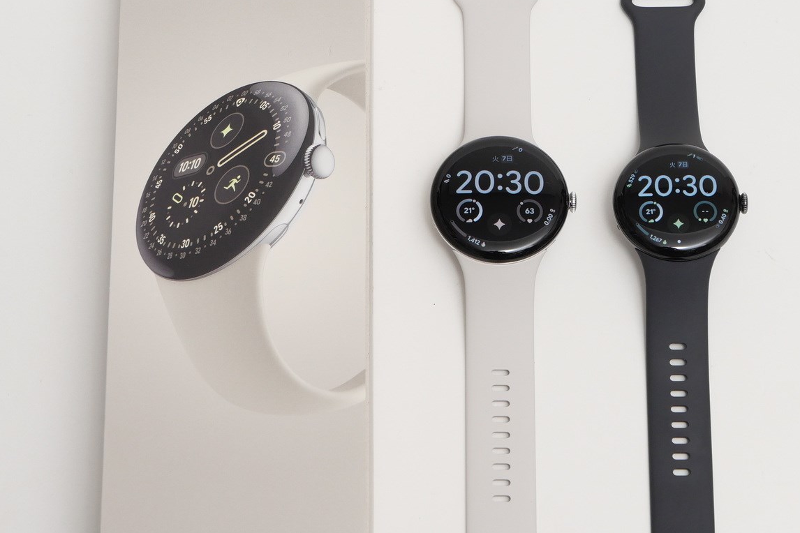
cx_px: 397
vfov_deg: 11.1
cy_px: 247
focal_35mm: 124
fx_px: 2755
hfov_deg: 16.5
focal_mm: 36
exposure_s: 1/30
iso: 400
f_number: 7.1
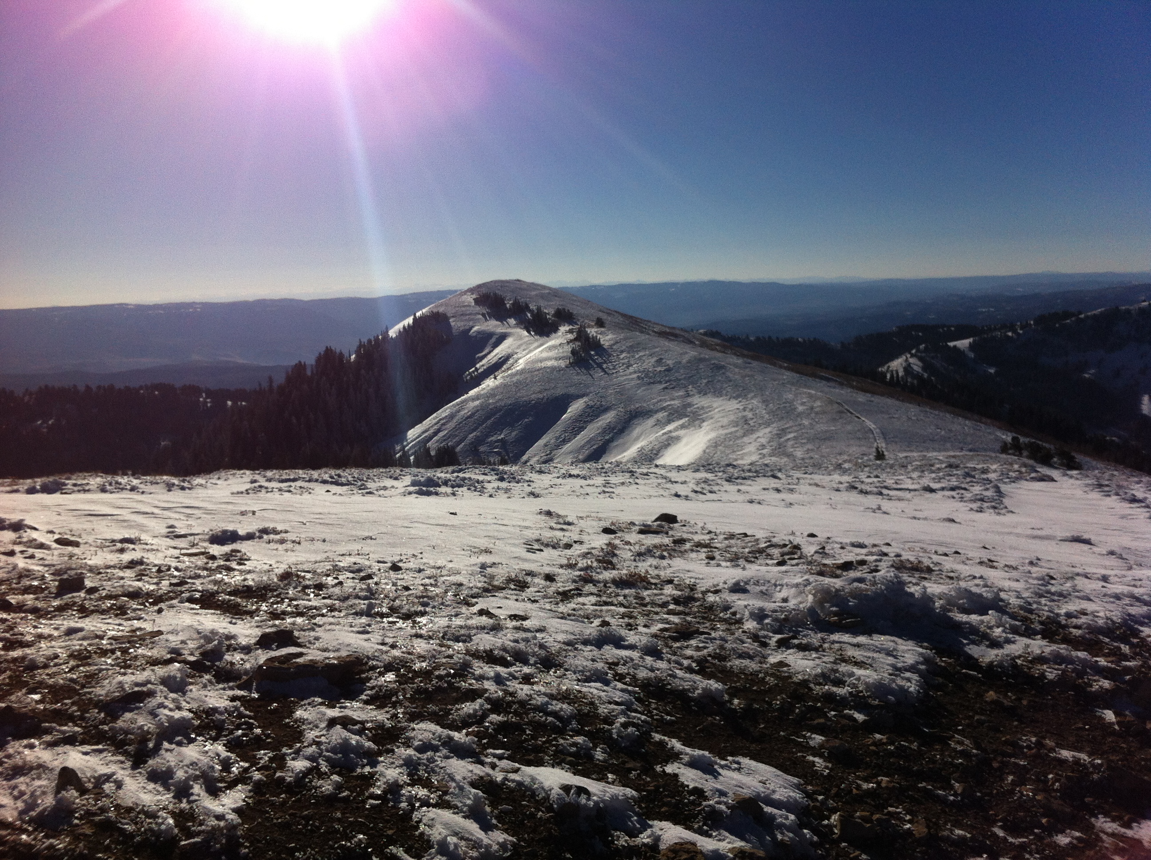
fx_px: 1162
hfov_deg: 52.7
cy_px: 430
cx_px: 576
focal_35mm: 35
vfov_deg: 40.6
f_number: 2.8
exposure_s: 1/6033
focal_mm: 3.85
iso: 80
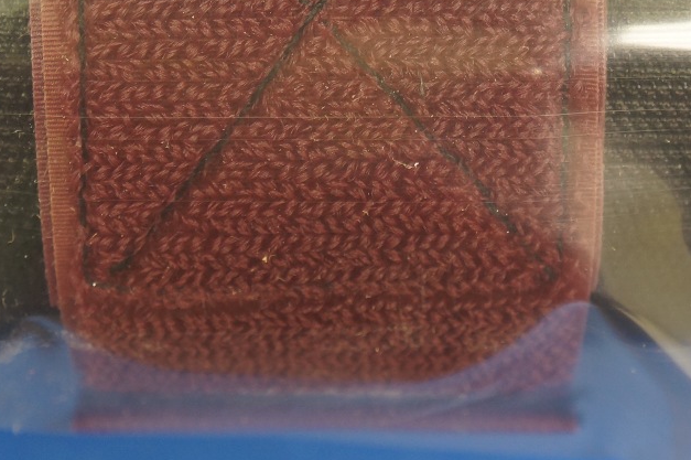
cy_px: -28
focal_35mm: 126
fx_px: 2422
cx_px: 270
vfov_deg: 10.7
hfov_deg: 16.2
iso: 400
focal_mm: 33
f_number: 4.5
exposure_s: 1/15
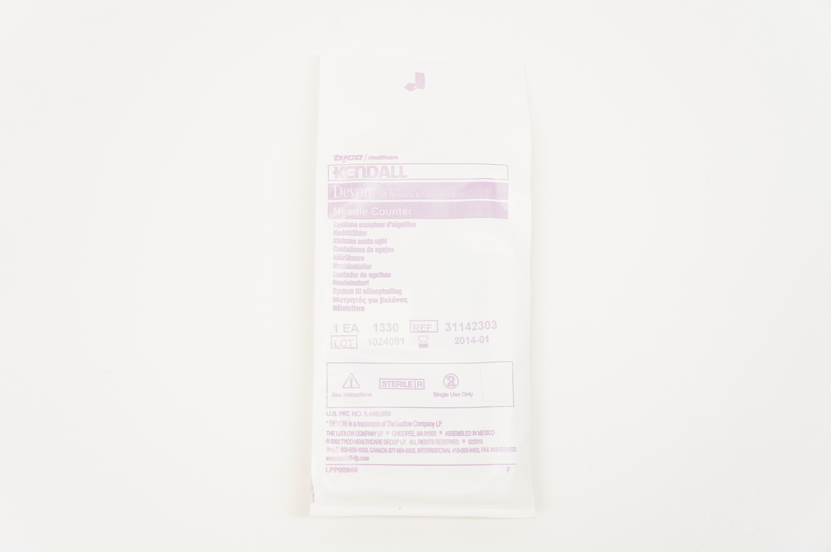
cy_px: 276
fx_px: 1072
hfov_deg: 42.4
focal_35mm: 46
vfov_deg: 28.9
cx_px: 416
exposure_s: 1/50
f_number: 6.3
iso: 400
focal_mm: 31
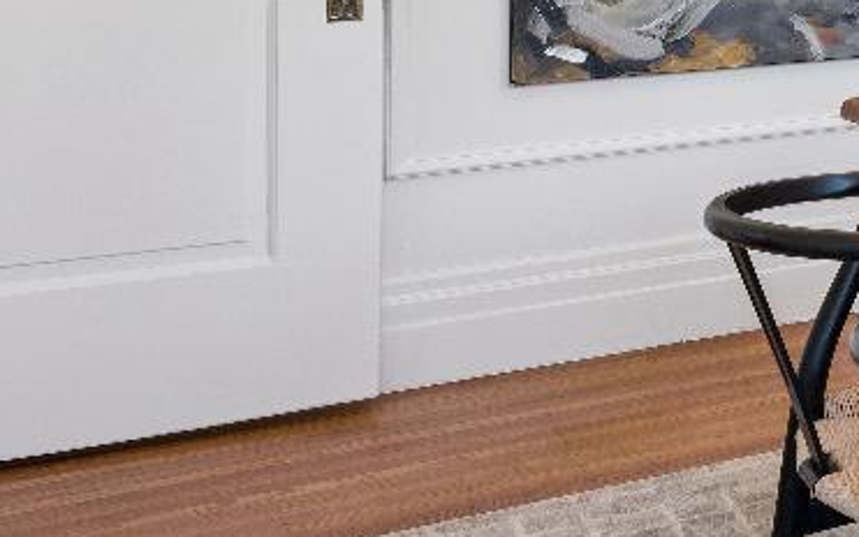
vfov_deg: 16.9
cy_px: -185
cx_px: 1730
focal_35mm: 72
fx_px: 1687
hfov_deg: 18.4
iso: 110
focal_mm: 17.5
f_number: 8
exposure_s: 1/20
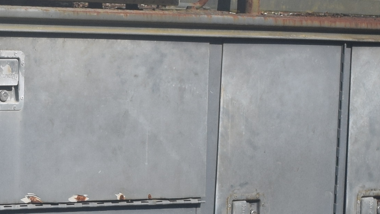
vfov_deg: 5.3
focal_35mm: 231
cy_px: 184
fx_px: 2326
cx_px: -21
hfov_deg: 9.3
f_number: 10
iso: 200
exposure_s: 1/400
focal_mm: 27
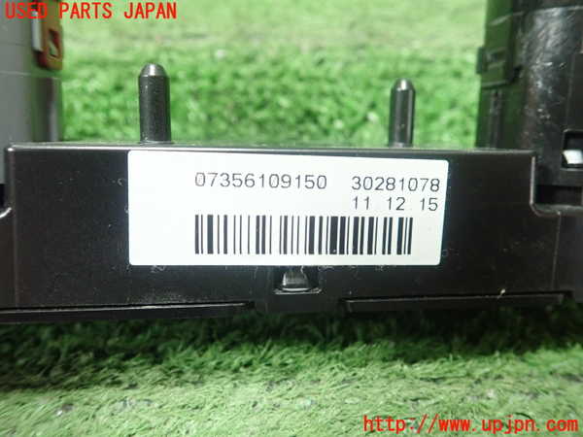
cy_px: 218
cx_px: 292
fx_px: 505
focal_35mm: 30
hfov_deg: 60.0
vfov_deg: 46.8
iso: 800
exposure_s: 1/125
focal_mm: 5.5
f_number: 2.3
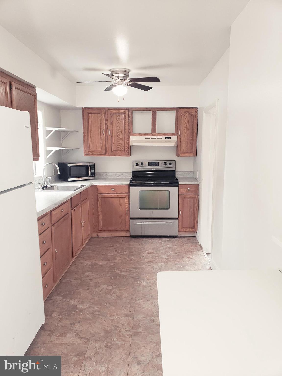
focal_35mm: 26
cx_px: 141
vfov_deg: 67.3
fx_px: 282
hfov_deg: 53.1
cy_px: 188
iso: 100
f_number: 2.4
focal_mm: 4.3
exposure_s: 1/24
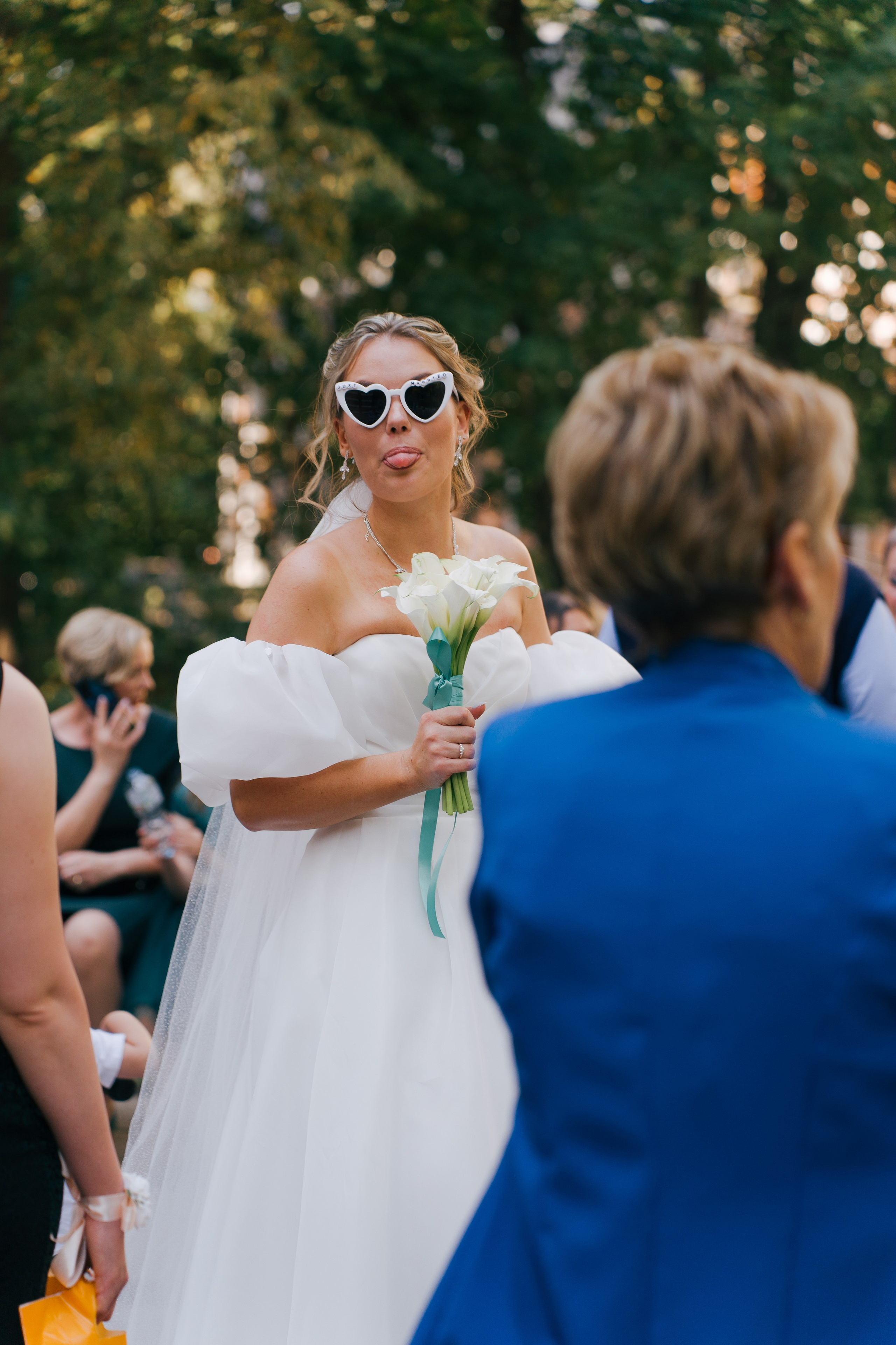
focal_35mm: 75
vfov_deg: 27.0
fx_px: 2800
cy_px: 672
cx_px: 448
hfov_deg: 18.2
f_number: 2.8
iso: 200
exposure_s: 1/125
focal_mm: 75
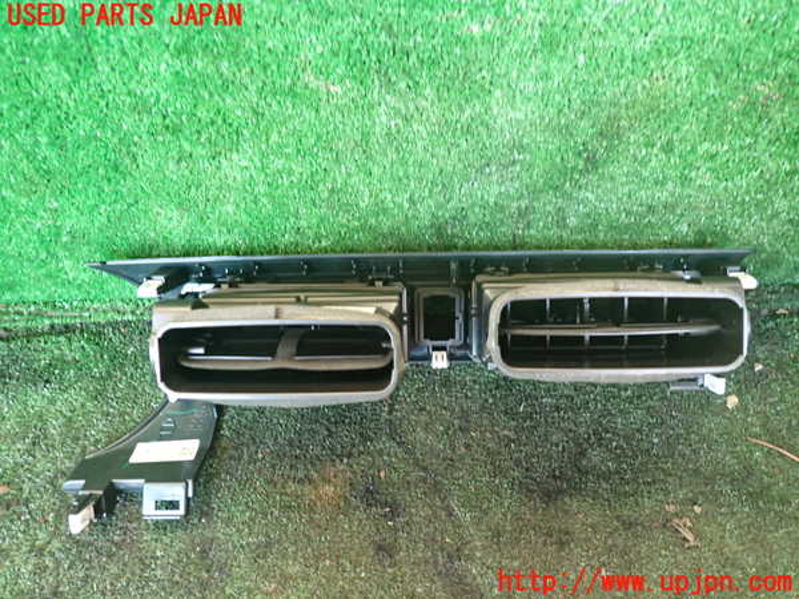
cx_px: 400
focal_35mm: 25
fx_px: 577
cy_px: 300
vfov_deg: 54.9
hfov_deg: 69.4
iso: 250
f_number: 2
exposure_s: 1/30
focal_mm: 4.5
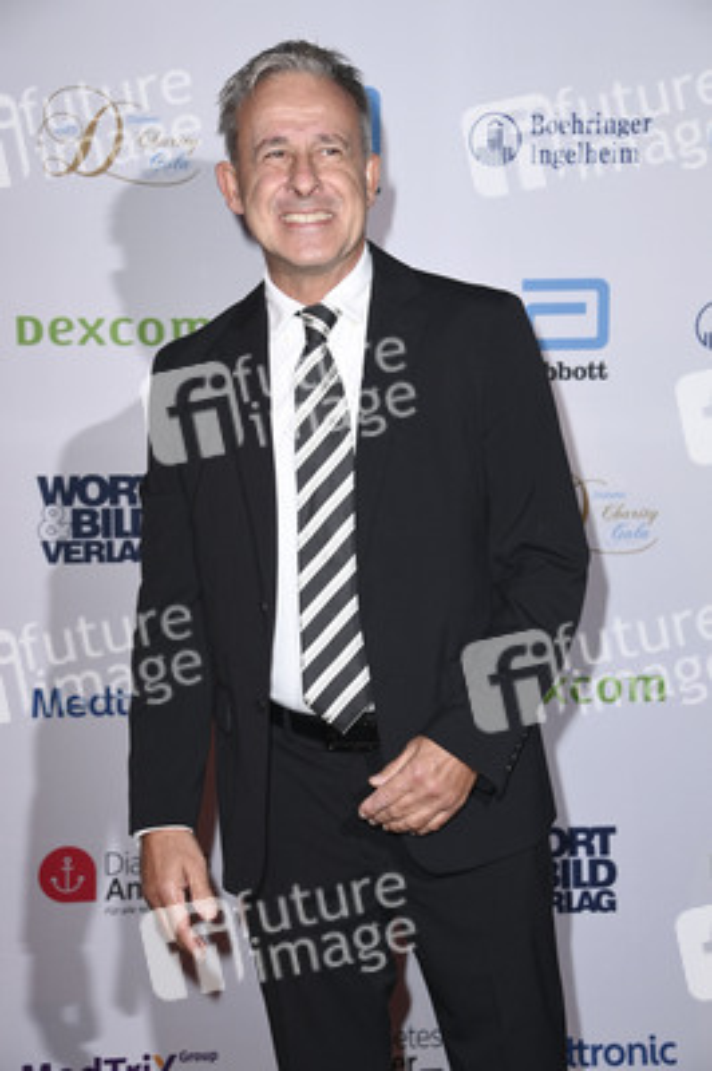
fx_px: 2080
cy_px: 536
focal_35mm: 70
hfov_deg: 19.4
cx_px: 356
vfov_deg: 28.9
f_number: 5.6
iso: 640
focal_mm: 70
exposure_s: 1/200
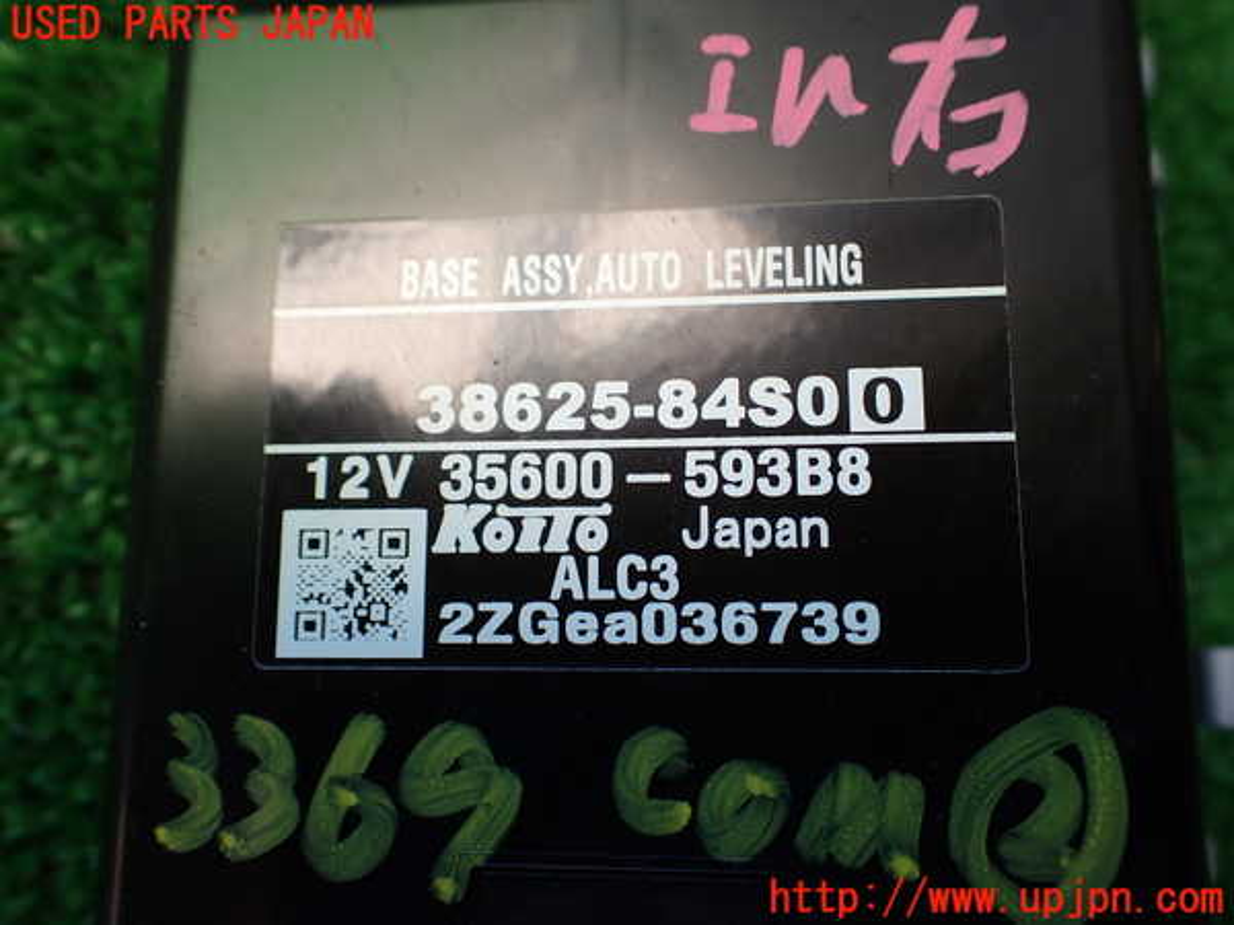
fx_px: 1069
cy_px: 462
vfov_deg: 46.8
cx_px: 617
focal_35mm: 30
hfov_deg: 60.0
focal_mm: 5.4
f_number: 2.3
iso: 200
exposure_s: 1/125
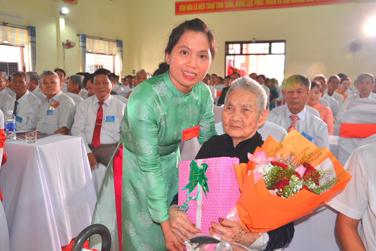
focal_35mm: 33
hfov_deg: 57.2
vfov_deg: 40.0
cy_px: 126
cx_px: 188
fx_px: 345
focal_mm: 22
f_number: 3.8
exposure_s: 1/60
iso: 450
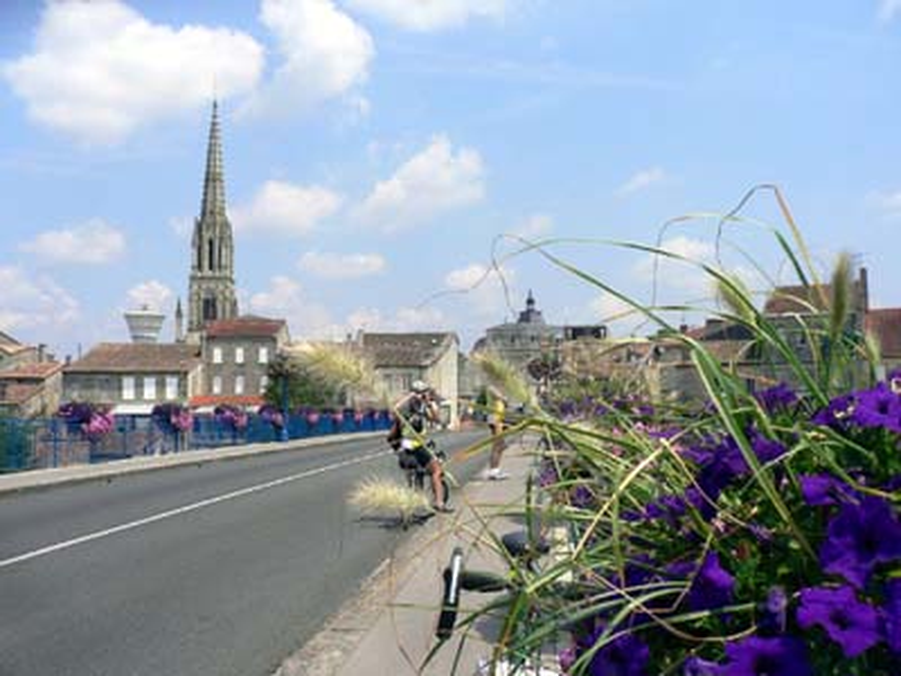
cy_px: 338
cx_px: 450
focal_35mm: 35
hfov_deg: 52.6
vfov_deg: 40.7
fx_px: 911
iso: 80
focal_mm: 5.8
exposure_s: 1/500
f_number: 5.6
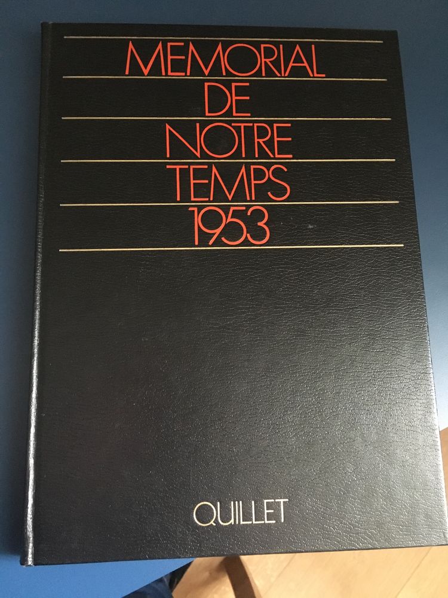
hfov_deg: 48.2
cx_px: 224
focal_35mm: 29
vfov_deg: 61.7
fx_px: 500
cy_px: 299
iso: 320
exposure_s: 1/17
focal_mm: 4.15
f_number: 2.2
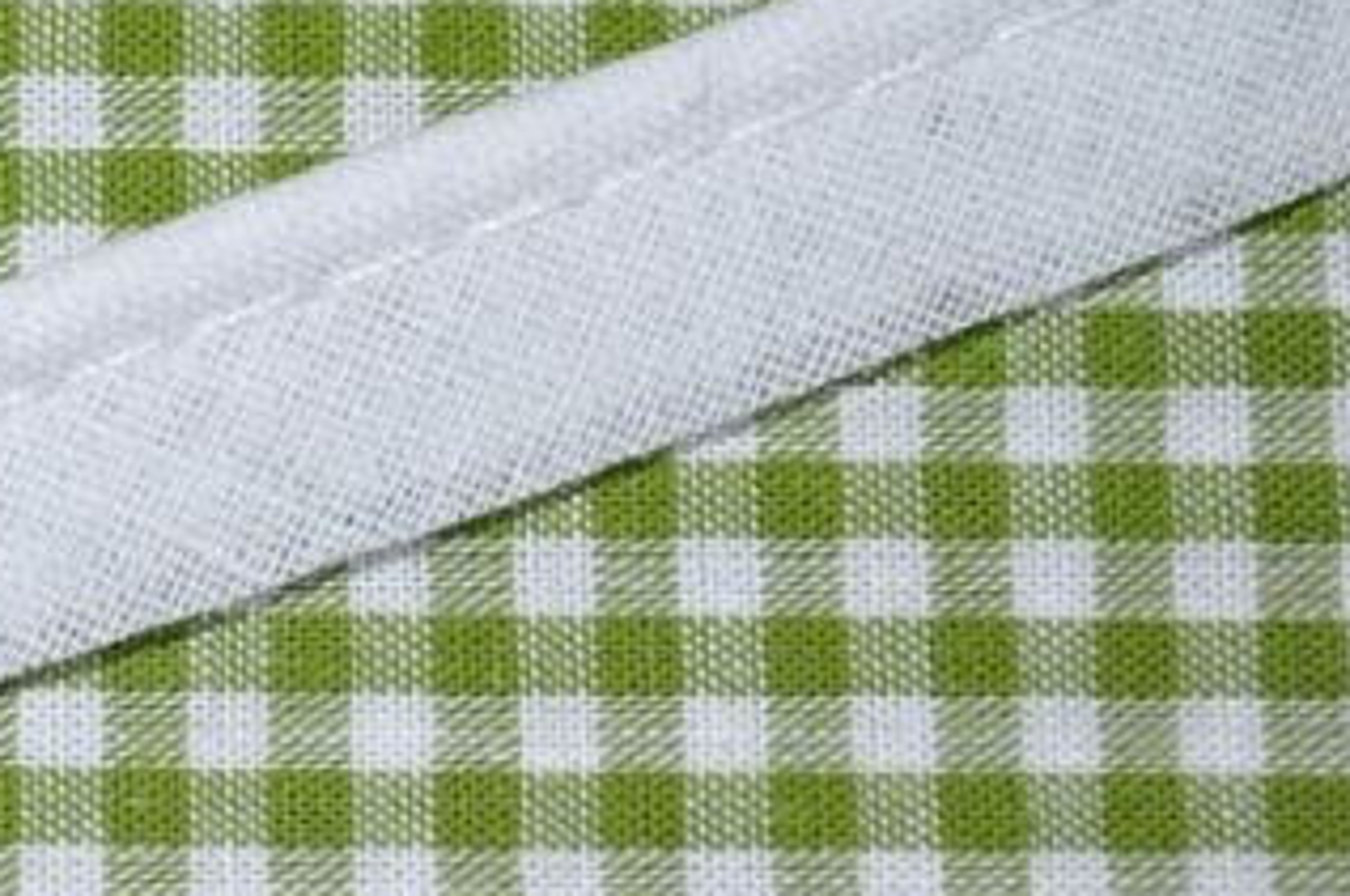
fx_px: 5654
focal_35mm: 151
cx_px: -59
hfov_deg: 13.4
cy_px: 558
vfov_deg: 9.1
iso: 200
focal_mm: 40
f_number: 5.3
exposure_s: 1/60
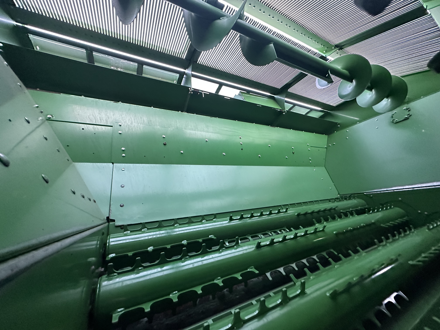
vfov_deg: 85.7
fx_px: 178
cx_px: 220
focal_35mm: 14
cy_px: 165
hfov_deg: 102.1
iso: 640
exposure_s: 1/60
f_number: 2.2
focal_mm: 2.22
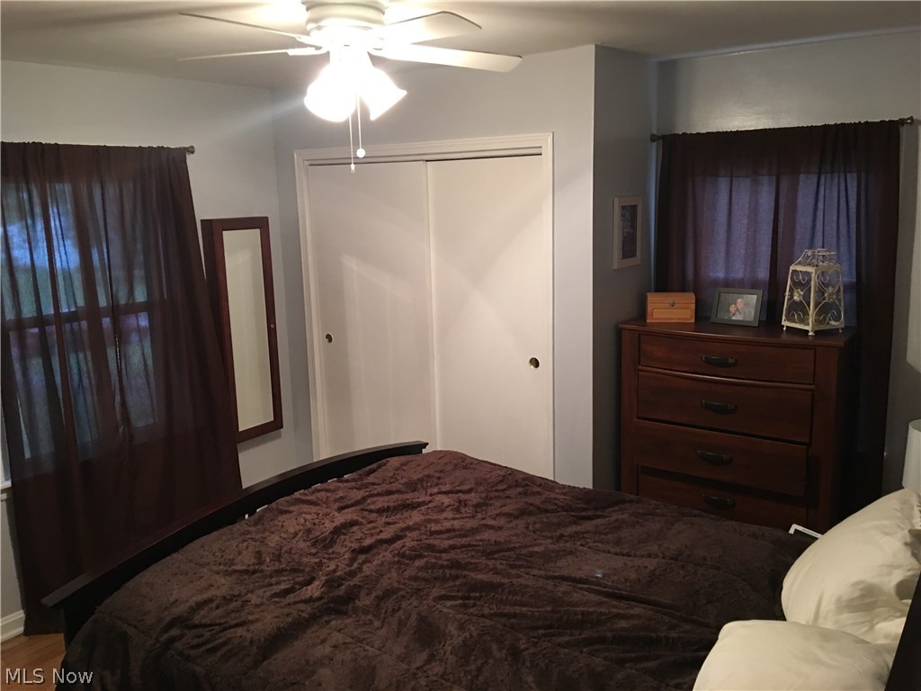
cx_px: 460
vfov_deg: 48.2
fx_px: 772
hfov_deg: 61.7
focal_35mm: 29
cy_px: 346
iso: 100
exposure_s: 1/10
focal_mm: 4.15
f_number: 2.2
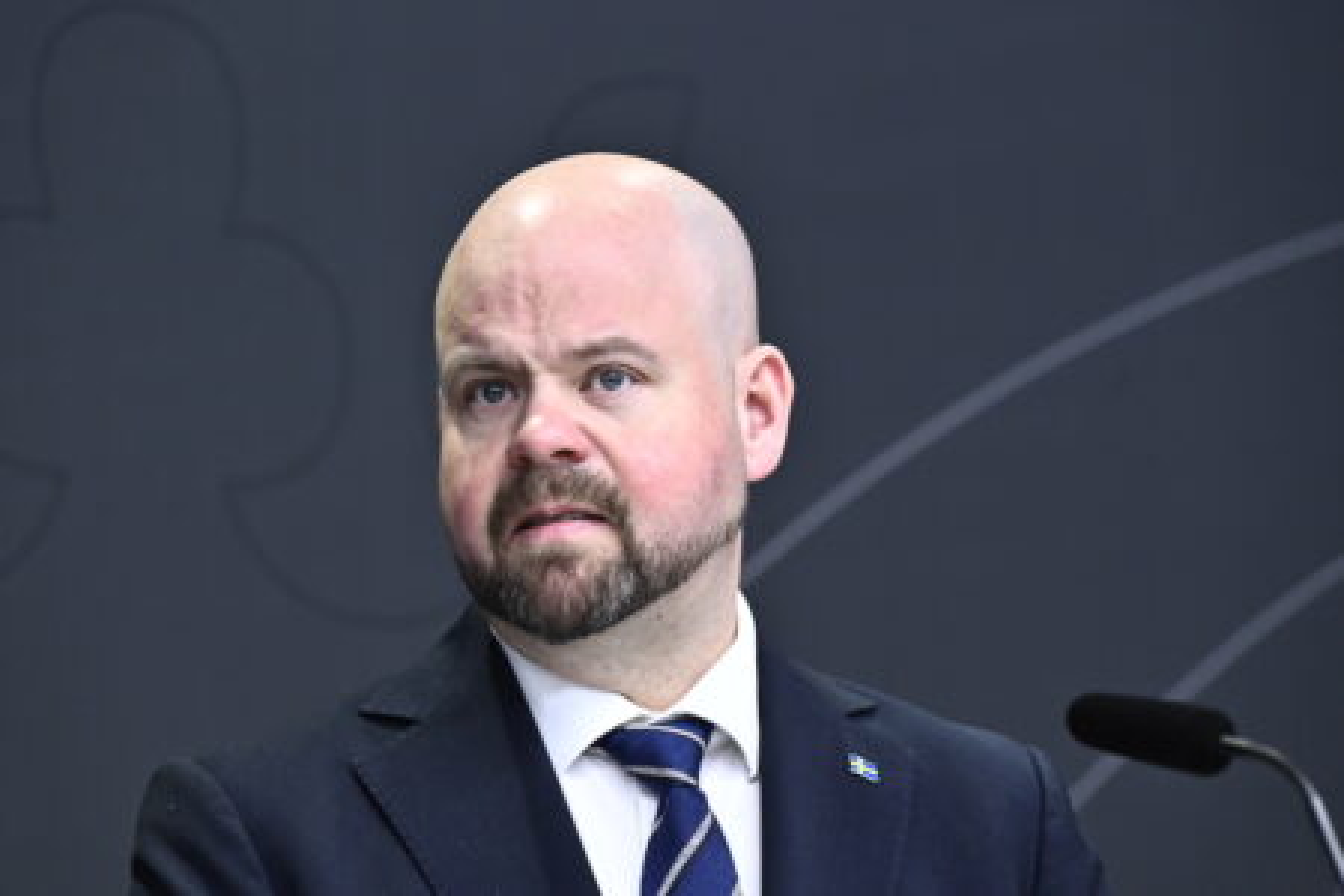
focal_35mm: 200
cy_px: 448
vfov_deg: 6.9
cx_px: 672
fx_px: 7466
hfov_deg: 10.3
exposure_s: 1/160
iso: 2500
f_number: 5.6
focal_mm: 200
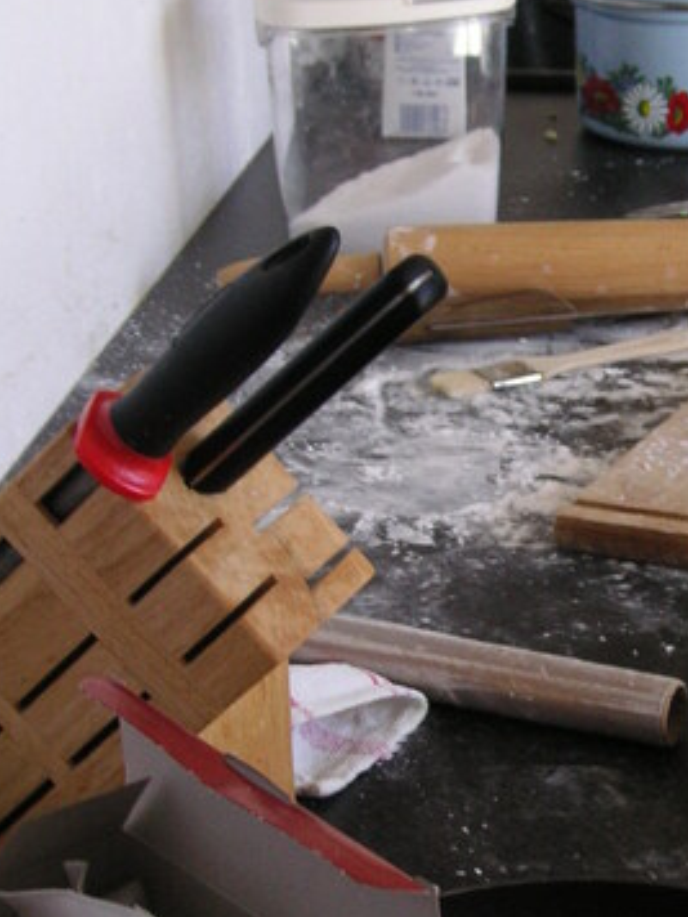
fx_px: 2624
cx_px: 670
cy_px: 536
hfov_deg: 14.7
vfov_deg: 19.8
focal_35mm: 99
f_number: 3.1
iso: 80
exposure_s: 1/45
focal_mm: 7.3
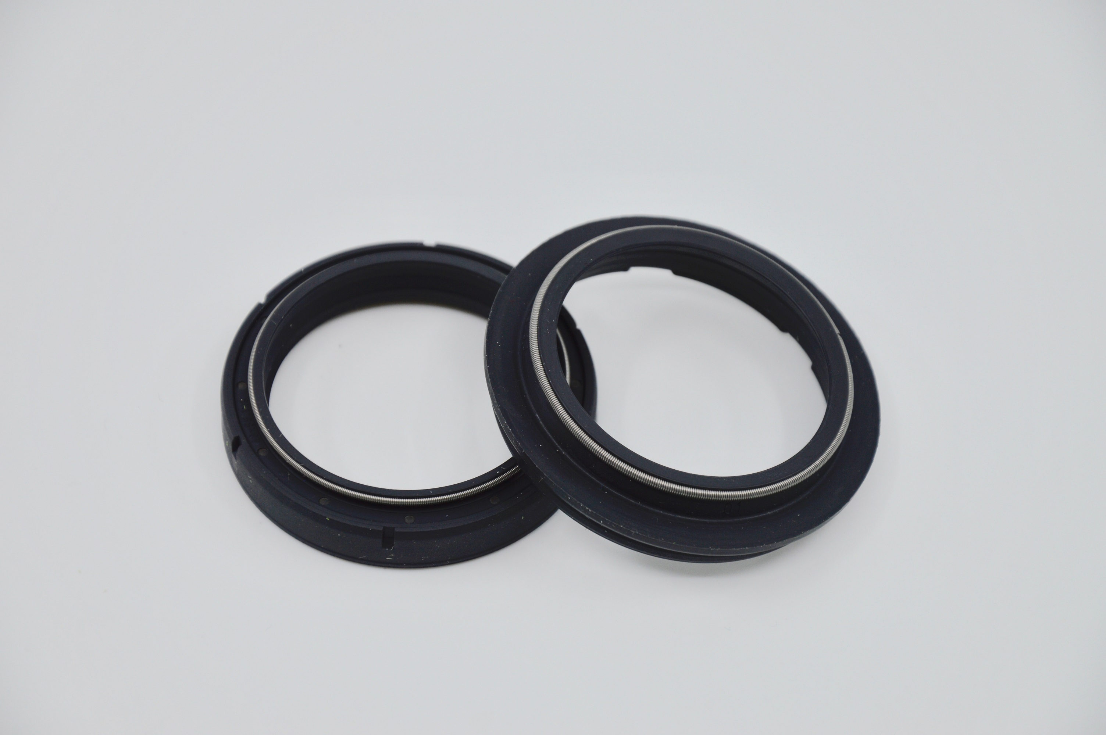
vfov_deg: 8.7
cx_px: 553
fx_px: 4834
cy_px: 368
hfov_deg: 13.1
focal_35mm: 158
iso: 100
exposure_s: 1/160
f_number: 6.3
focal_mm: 105
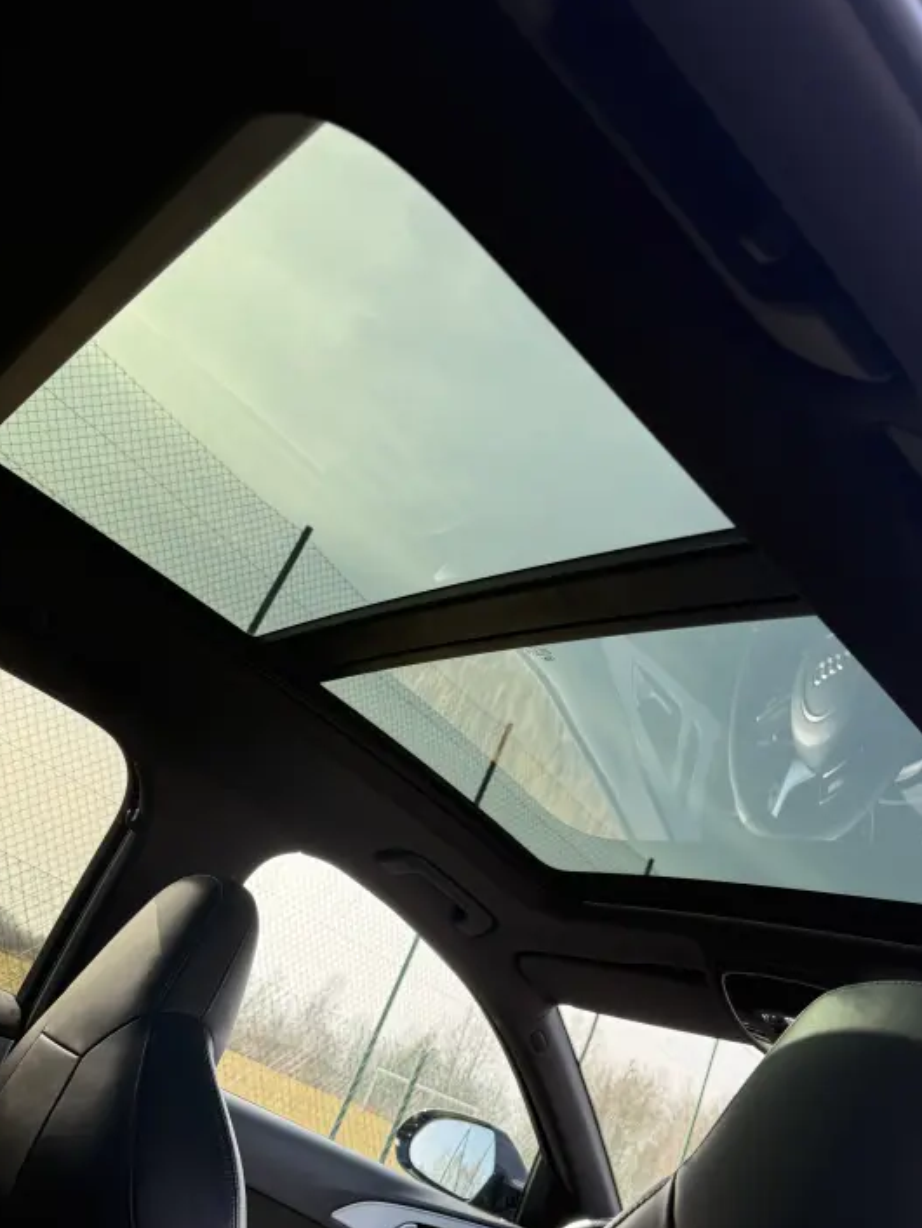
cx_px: 531
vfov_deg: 61.5
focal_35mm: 29
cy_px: 679
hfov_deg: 48.1
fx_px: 1029
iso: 100
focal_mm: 6.76
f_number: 1.78
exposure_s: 1/671
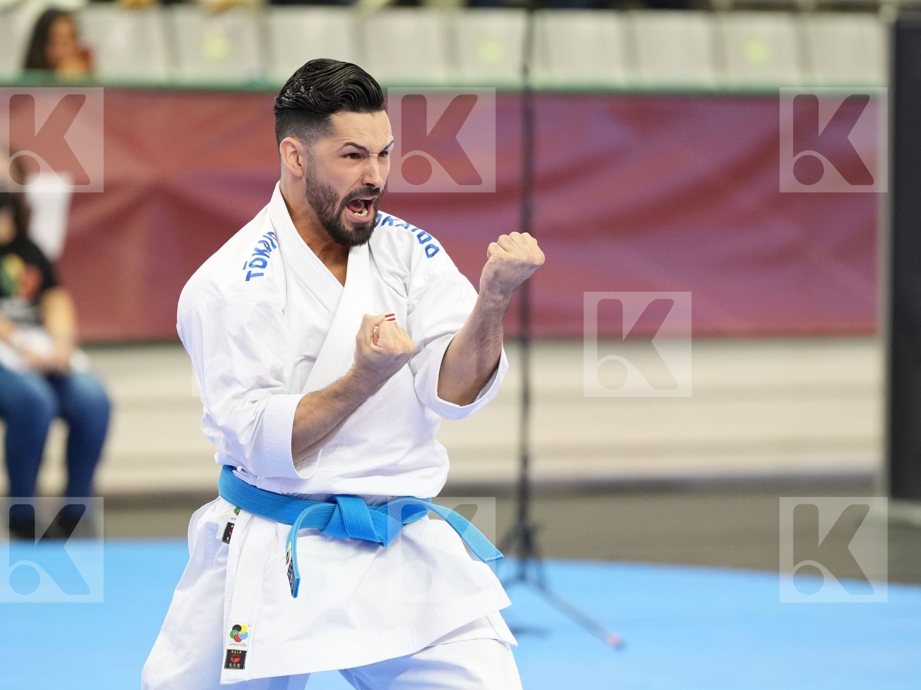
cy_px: 344
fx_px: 8672
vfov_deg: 4.6
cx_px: 442
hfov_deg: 6.1
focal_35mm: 326
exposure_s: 1/500
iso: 2500
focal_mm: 200
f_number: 2.8
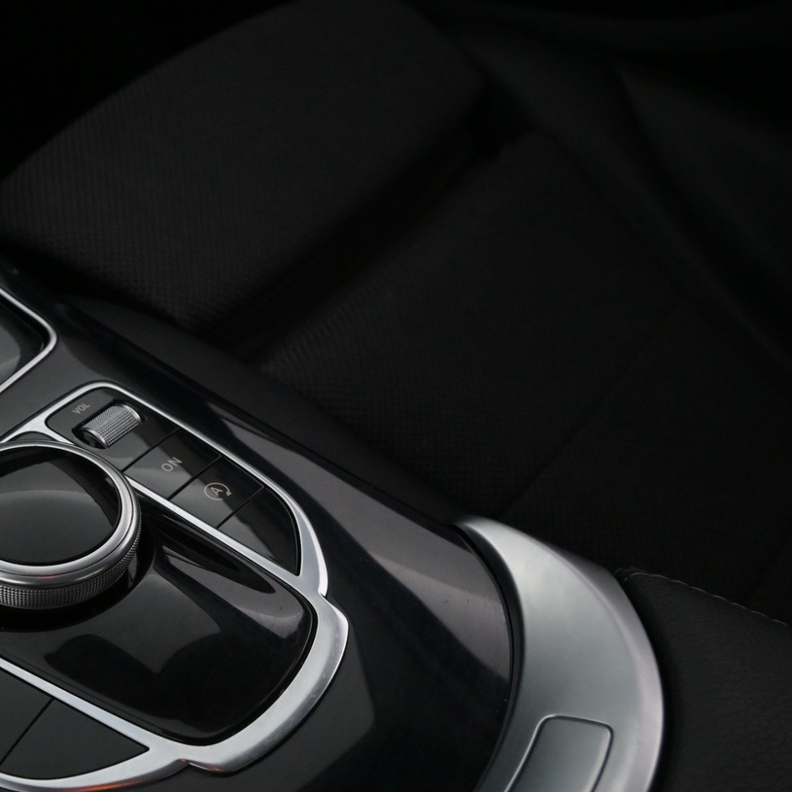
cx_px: 45
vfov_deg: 34.2
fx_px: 1279
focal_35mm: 49
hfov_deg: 32.3
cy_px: 508
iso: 2500
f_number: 5
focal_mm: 19.5
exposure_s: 1/100
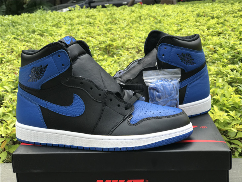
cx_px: 121
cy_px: 91
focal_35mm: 57
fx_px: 398
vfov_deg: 25.6
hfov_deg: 33.8
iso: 20
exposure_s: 1/164
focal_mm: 6.6
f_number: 2.8
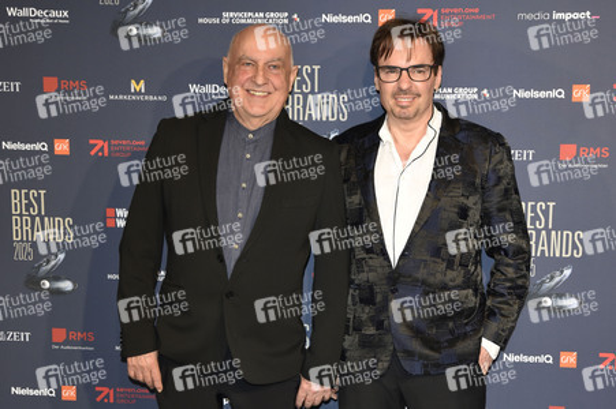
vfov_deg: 26.0
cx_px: 308
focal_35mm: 52
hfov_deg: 38.2
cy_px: 204
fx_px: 889
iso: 1250
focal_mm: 52
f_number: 7.1
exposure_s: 1/250
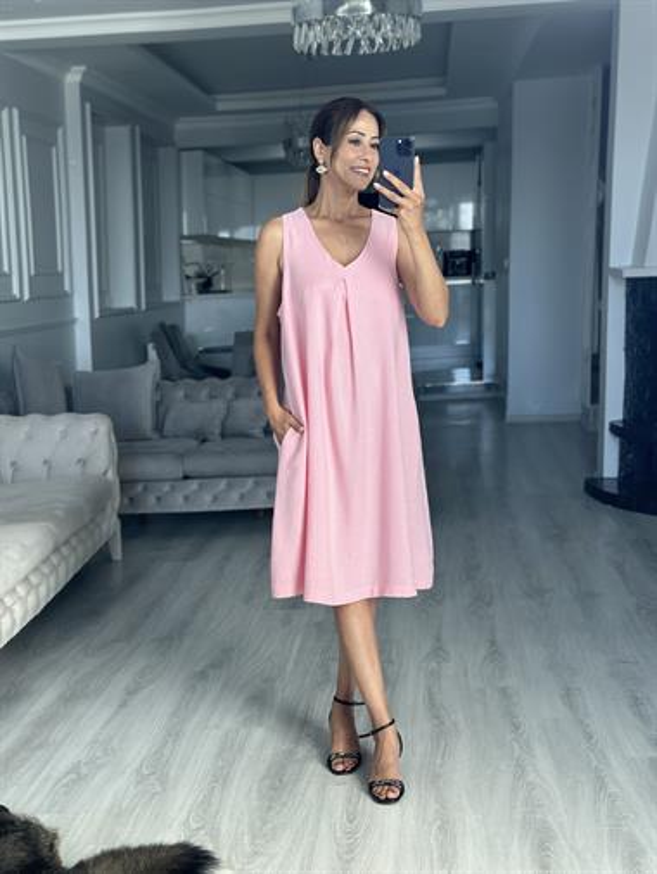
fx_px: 1214
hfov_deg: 30.3
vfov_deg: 39.6
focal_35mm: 48
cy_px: 437
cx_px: 328
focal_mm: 6.86
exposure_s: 1/152
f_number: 1.78
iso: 80
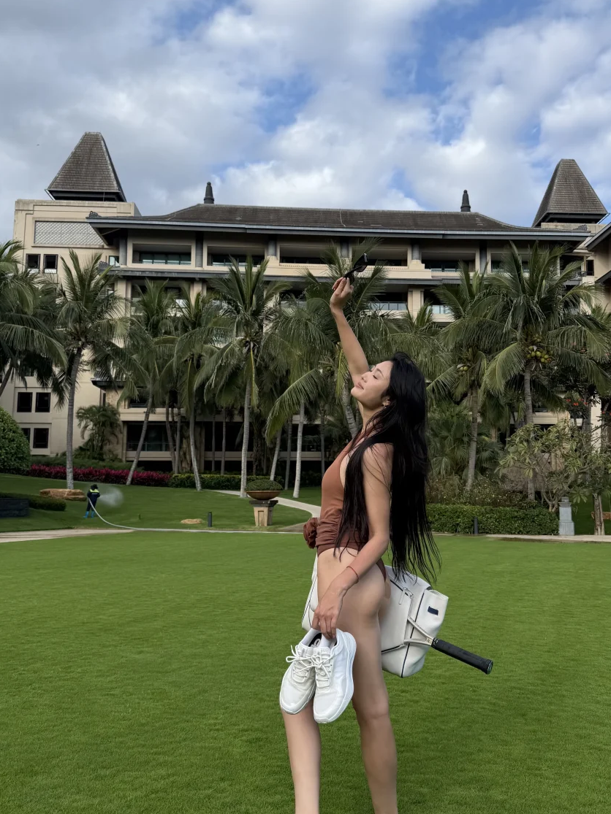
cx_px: 357
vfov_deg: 58.3
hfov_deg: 45.3
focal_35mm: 31
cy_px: 429
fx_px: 730
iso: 80
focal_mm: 6.76
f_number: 1.78
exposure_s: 1/2525
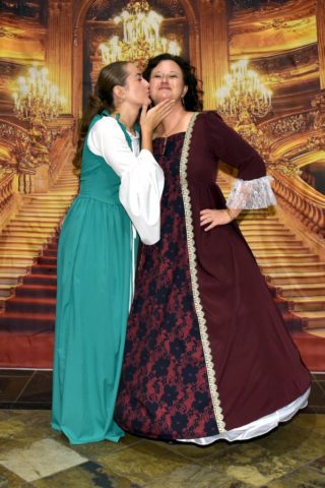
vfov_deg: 60.3
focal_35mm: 31
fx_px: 420
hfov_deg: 42.3
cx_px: 162
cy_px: 244
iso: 1600
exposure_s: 1/60
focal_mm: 31
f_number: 6.3
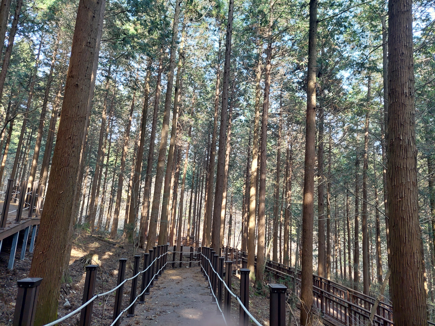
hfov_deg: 69.4
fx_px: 314
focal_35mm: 25
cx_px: 218
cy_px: 163
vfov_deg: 54.9
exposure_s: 1/60
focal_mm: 5.23
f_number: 1.8
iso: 100
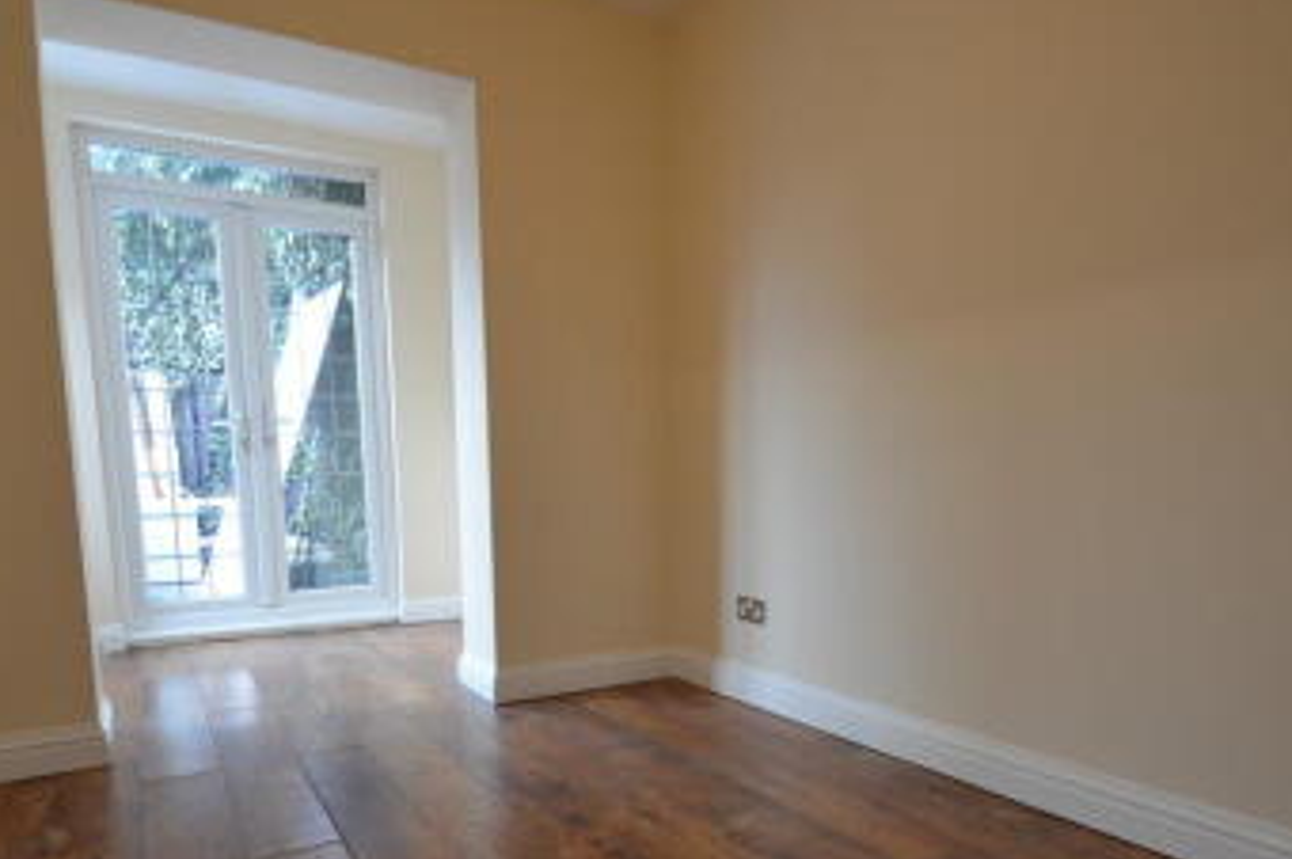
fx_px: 753
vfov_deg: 58.3
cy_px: 557
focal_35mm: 21
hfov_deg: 81.3
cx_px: 642
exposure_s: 1/60
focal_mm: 10
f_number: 4
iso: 400
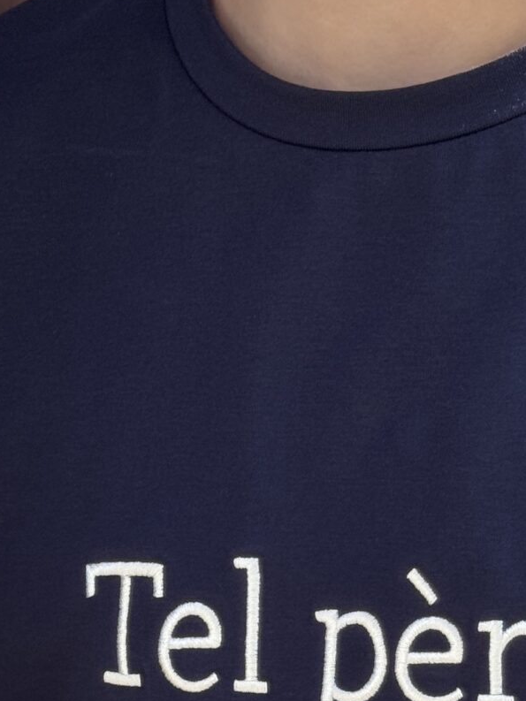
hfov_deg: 9.6
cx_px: 272
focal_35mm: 155
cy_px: 923
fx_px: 3140
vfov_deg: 12.3
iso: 64
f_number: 1.78
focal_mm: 6.76
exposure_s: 1/1637
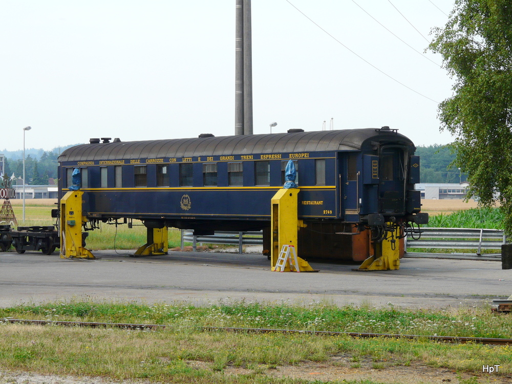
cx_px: 256
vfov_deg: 12.0
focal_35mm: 123
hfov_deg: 16.0
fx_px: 1819
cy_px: 192
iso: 100
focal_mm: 20.2
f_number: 4.5
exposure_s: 1/250
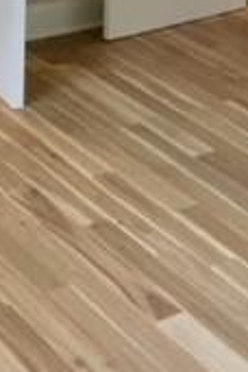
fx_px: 1250
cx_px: 176
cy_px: -98
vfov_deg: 16.1
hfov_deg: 11.3
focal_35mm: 121
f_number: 2.4
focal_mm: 3.3
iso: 64
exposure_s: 1/30
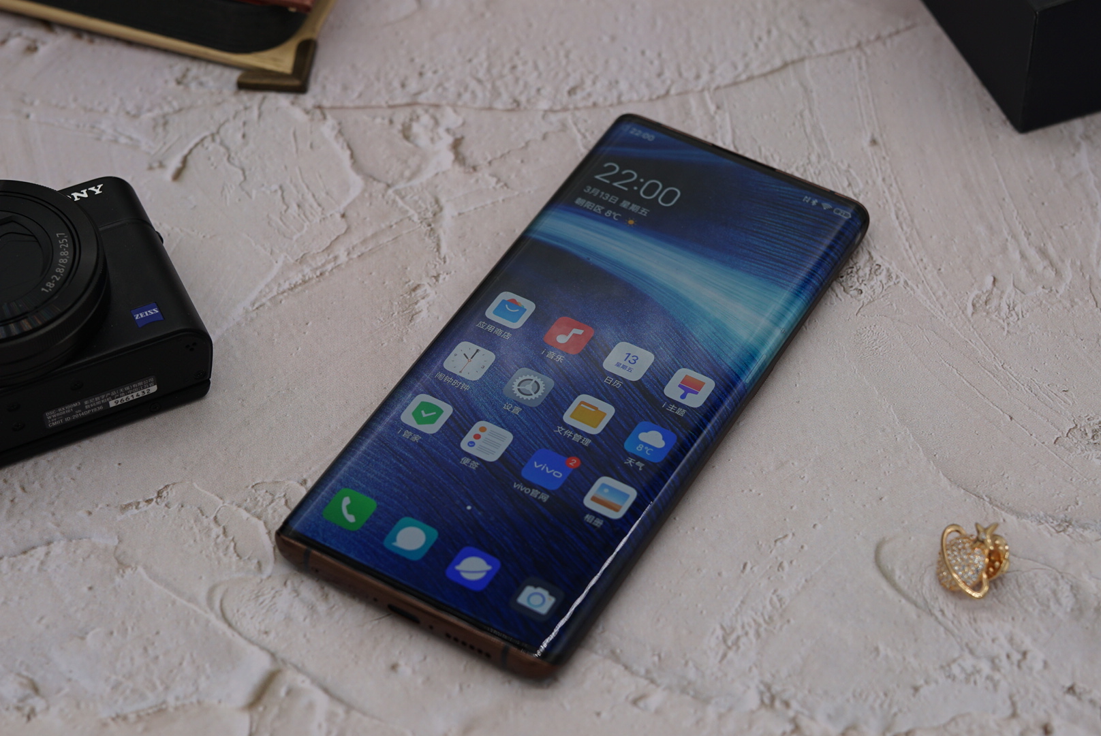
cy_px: 368
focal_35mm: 75
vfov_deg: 18.2
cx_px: 550
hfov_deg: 27.0
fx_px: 2295
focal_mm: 50
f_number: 4.5
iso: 160
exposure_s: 1/160
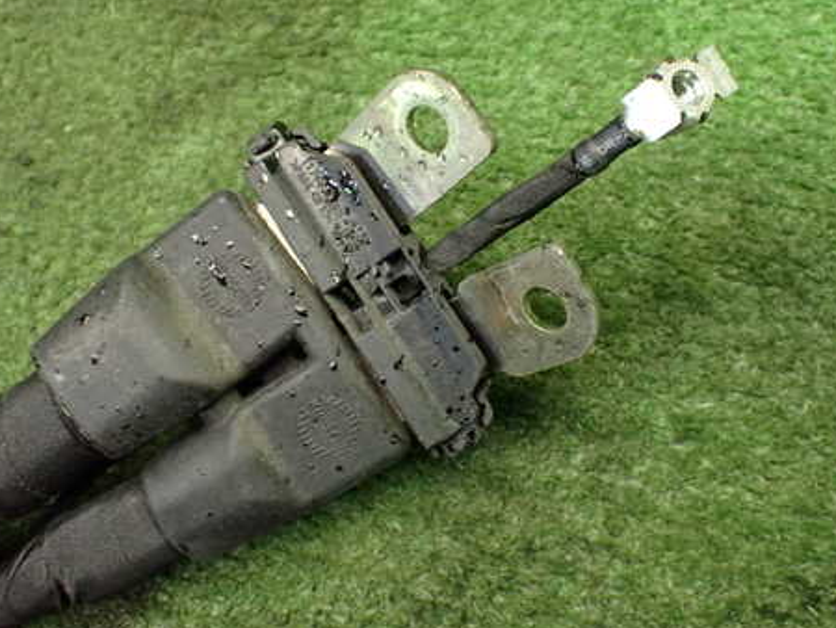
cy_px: 269
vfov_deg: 35.9
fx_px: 967
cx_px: 468
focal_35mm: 40
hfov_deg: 46.7
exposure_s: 1/100
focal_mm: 5.4
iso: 800
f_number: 2.3
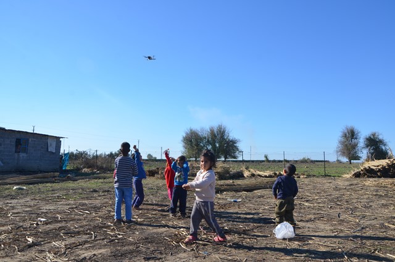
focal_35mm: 32
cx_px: 198
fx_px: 345
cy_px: 131
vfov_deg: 41.5
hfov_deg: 59.6
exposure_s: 1/250
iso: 110
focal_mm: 21
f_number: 8
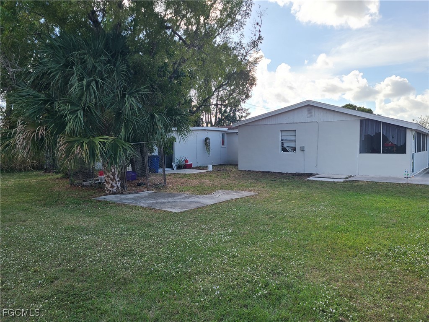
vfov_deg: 53.1
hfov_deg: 67.3
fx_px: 322
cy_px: 161
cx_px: 214
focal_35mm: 26
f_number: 1.8
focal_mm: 5.4
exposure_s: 1/825
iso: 40
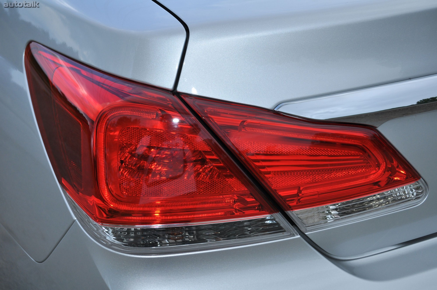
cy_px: 145
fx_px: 637
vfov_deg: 25.7
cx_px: 218
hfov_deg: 37.9
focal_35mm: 52
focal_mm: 35
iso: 200
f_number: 5
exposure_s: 1/125
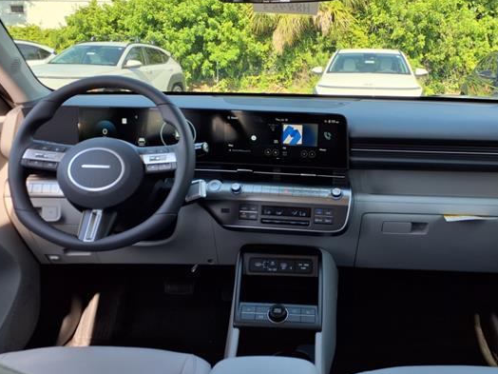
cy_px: 163
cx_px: 292
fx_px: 475
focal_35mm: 33
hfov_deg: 55.1
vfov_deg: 42.9
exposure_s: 1/294
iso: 40
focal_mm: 3.58
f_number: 1.9
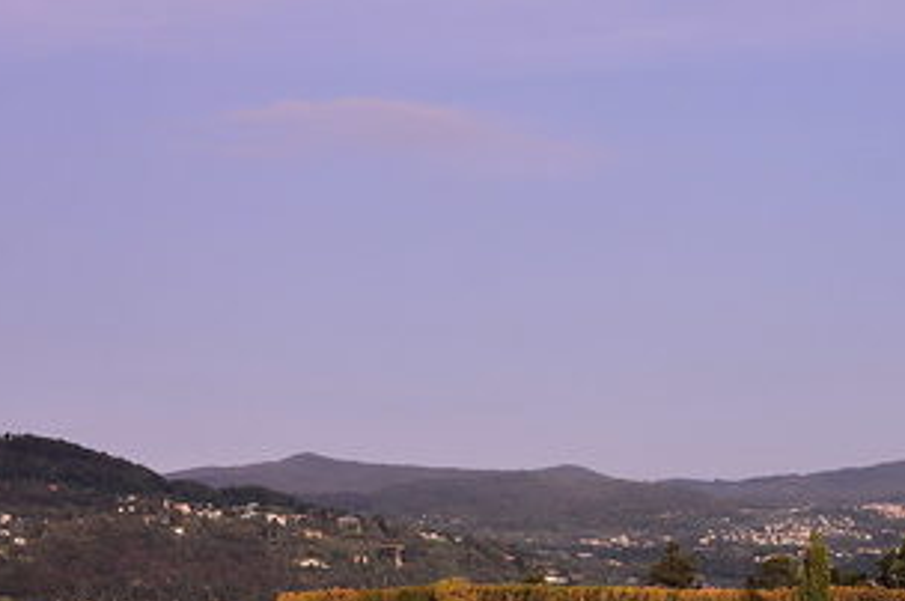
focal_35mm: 83
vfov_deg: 16.2
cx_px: 845
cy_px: 562
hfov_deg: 23.7
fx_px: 2084
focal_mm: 28
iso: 800
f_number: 8
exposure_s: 1/320
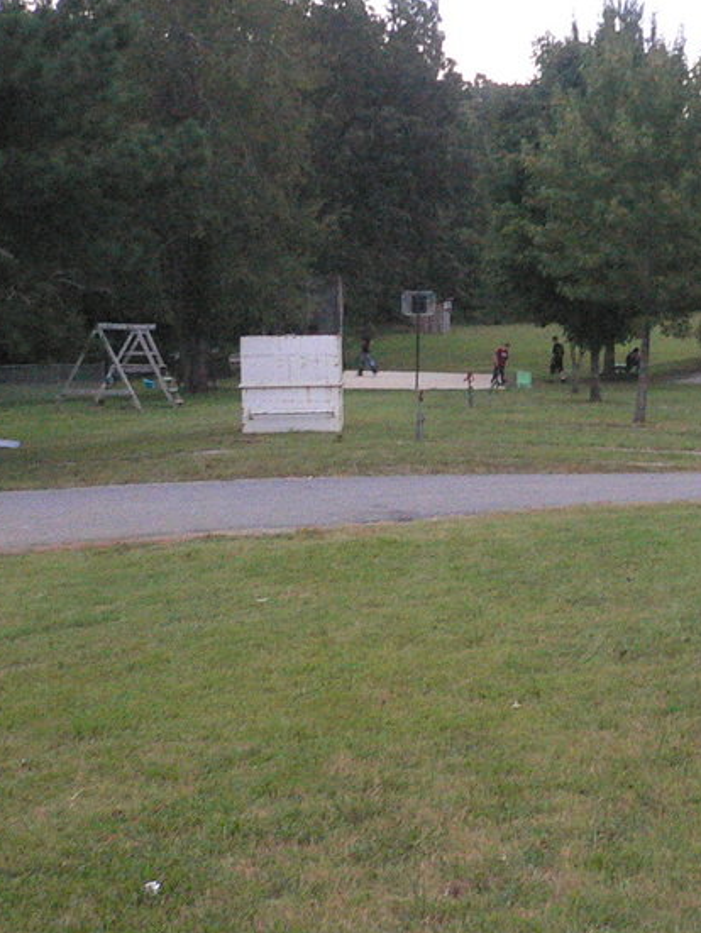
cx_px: 654
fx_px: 1753
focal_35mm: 65
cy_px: 433
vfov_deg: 29.8
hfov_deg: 22.0
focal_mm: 5.8
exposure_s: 1/60
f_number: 2.8
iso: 400
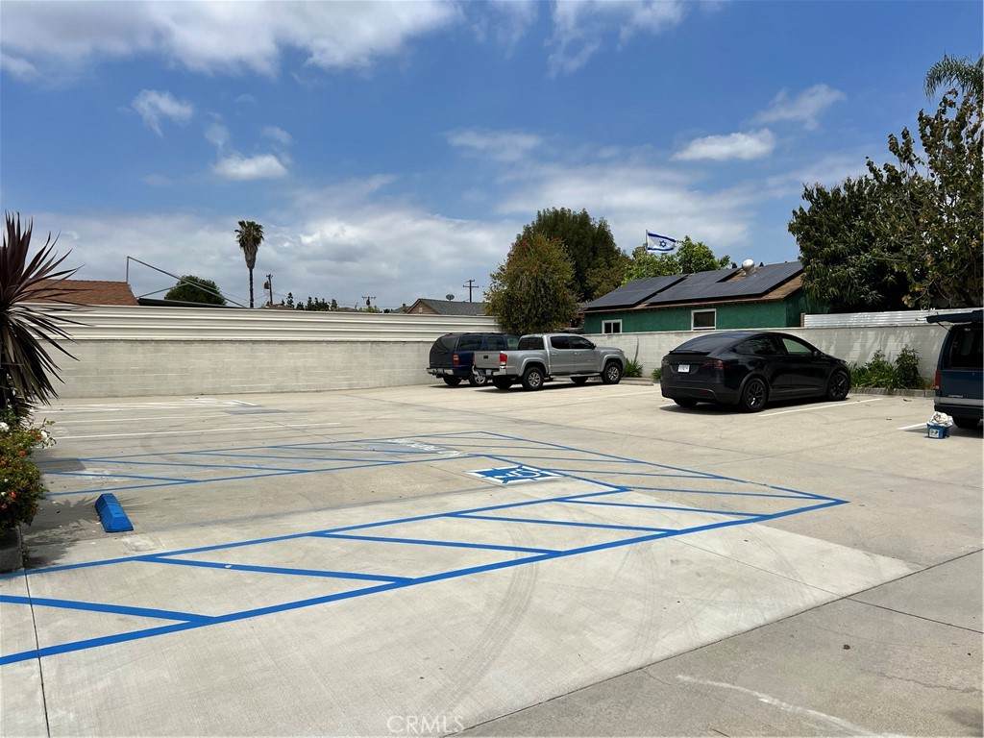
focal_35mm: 26
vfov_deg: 53.1
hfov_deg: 67.3
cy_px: 369
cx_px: 492
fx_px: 739
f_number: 1.5
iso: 50
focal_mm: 5.7
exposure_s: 1/8696
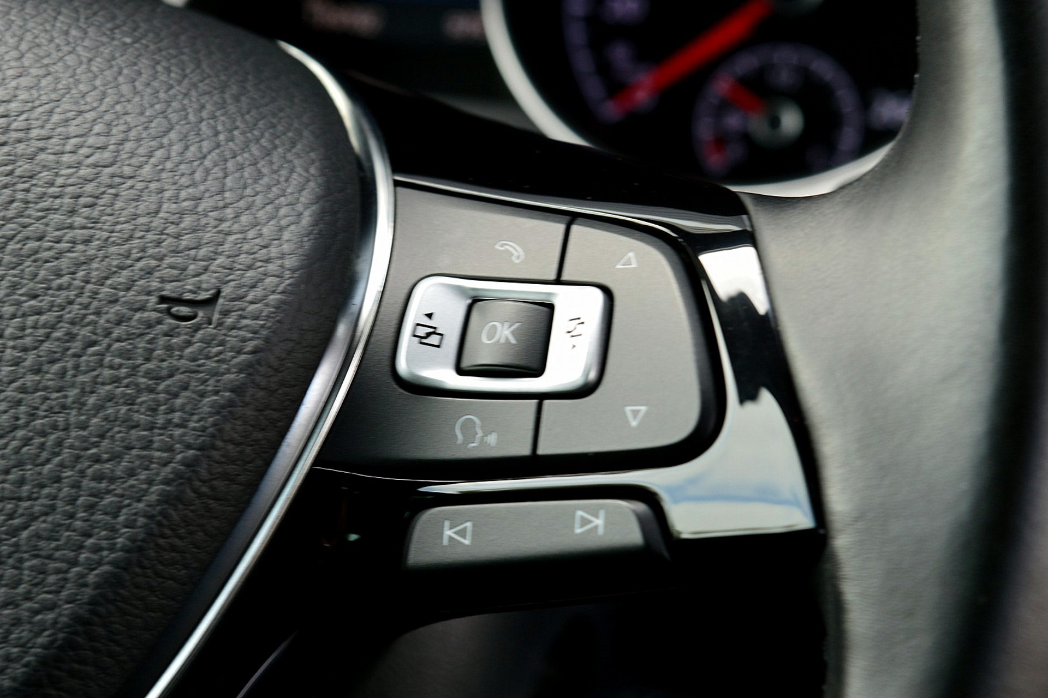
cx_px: 524
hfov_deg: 24.6
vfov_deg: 16.6
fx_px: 2401
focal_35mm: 82
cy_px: 349
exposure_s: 1/60
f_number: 8
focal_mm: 55
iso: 400
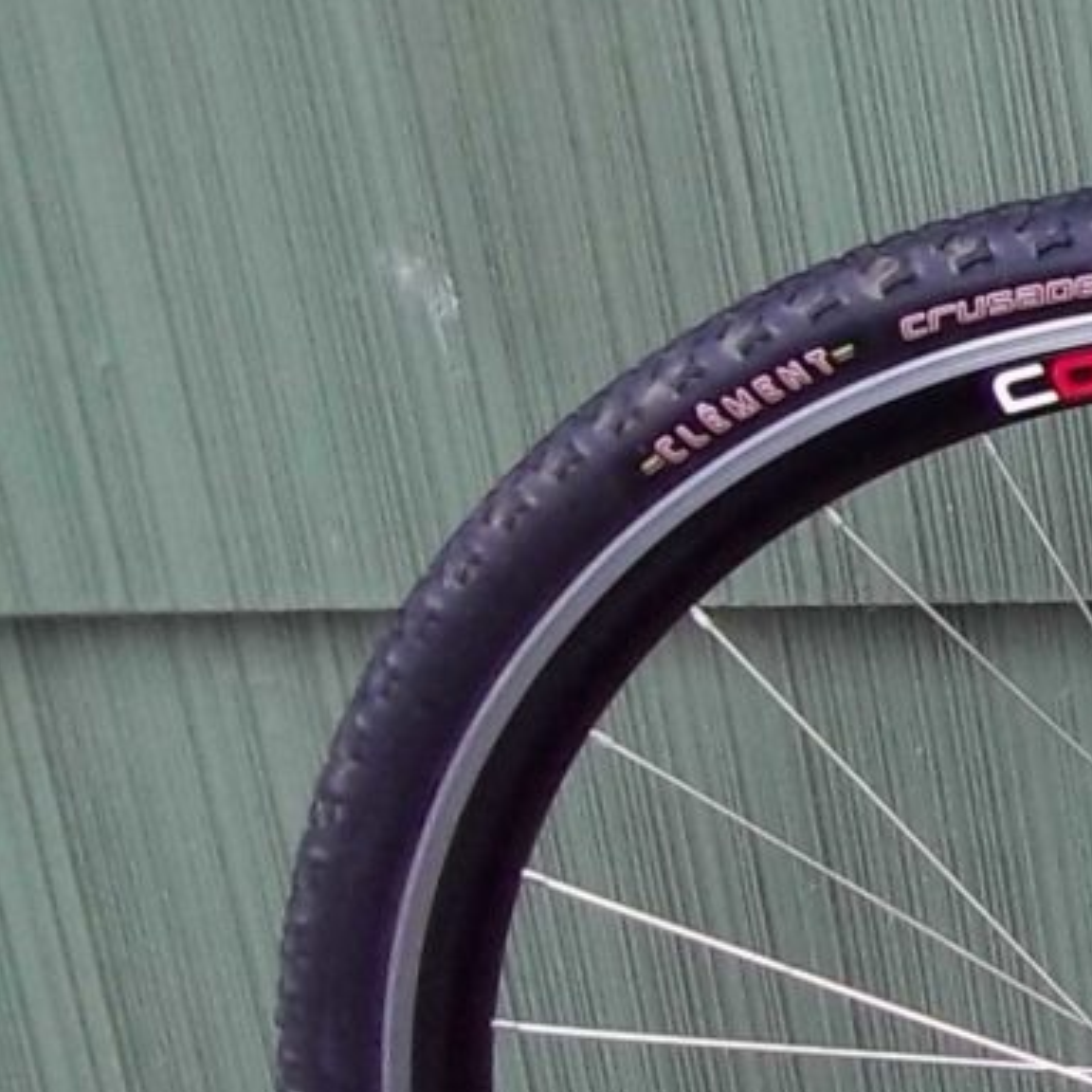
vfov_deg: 11.6
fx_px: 5389
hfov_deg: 9.7
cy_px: 748
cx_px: 2901
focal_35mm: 151
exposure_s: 1/40
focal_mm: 5.7
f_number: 2.9
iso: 80
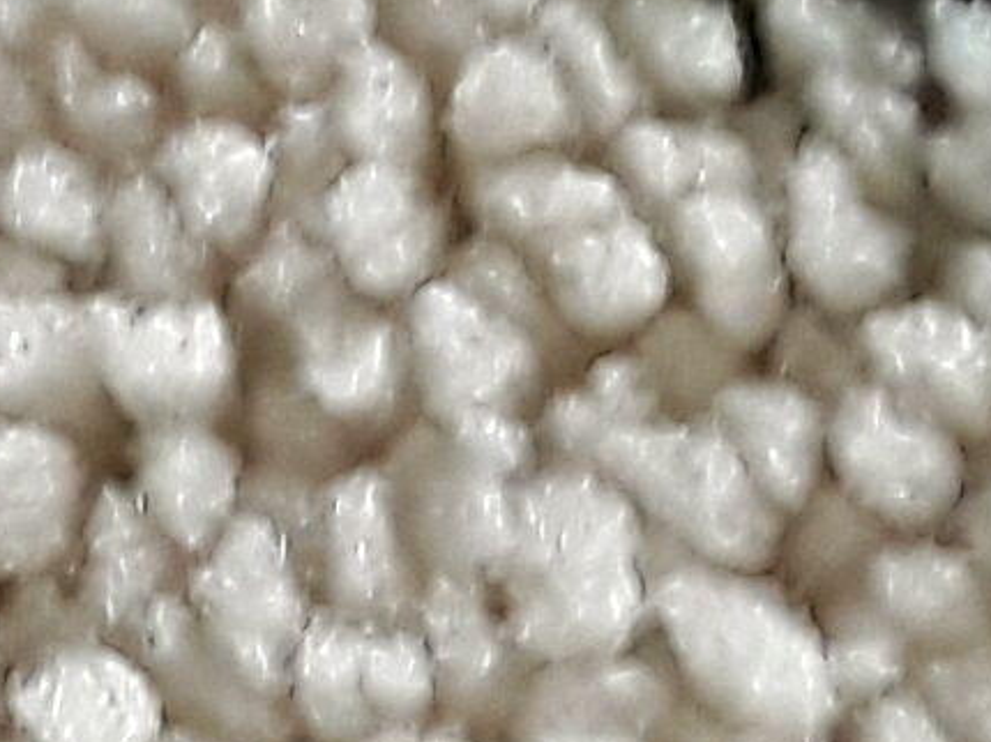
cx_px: -1171
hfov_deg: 8.9
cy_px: 737
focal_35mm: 205
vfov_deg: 7.2
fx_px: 5866
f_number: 1.9
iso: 200
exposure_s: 1/20
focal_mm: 2.91
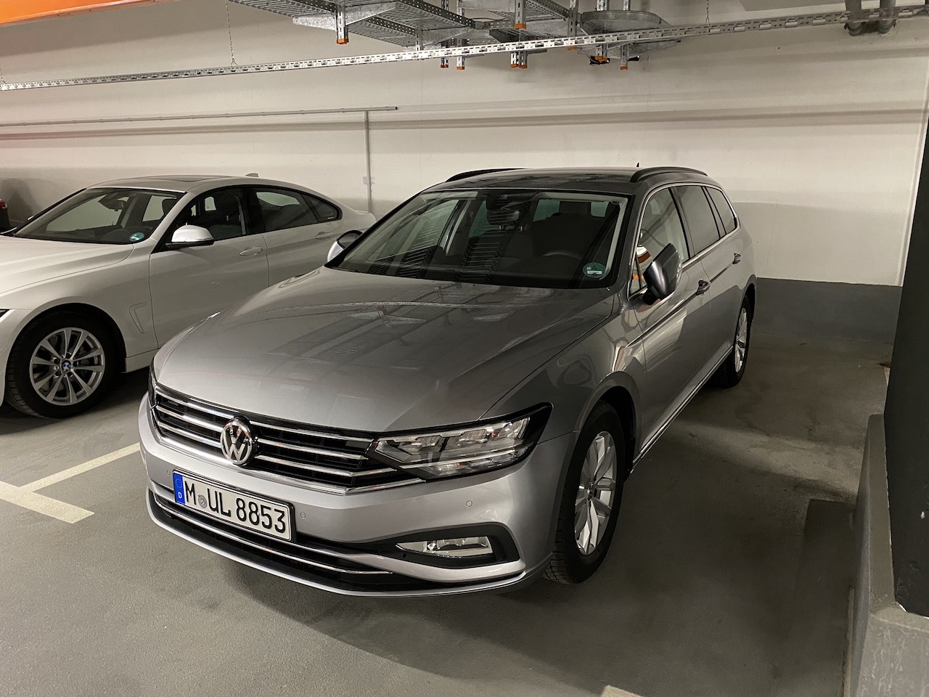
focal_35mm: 26
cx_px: 464
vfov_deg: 53.1
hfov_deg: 67.3
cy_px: 348
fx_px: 698
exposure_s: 1/25
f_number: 1.8
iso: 500
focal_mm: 4.25
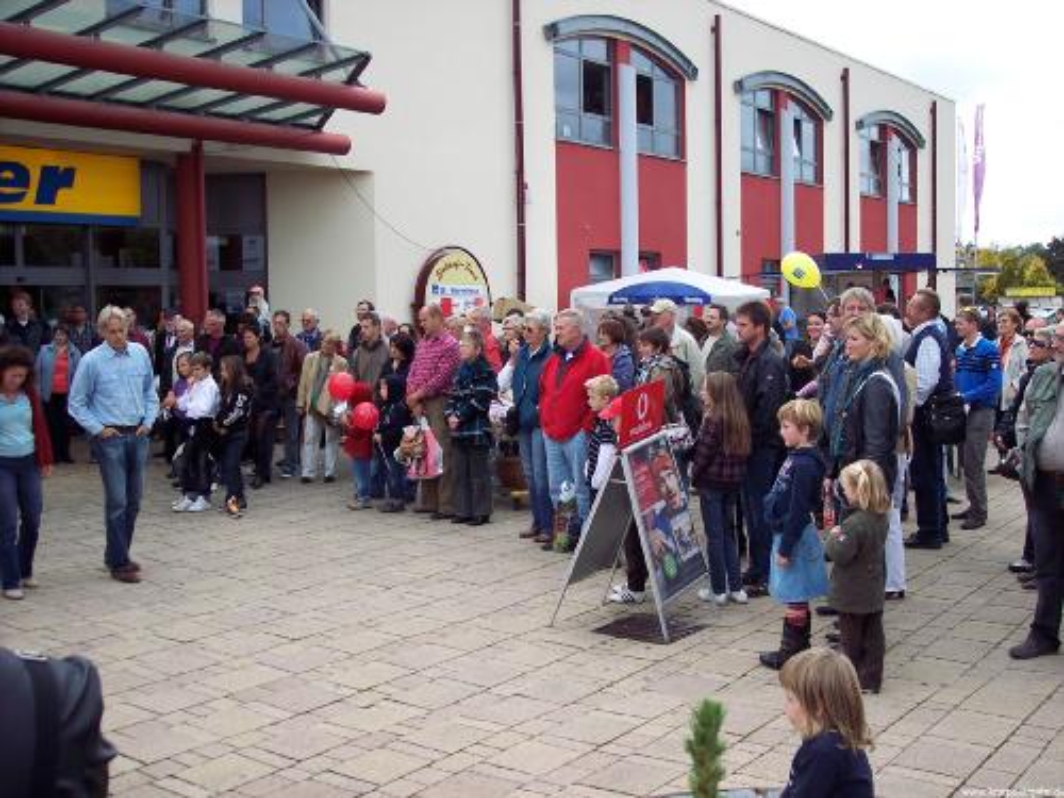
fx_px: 1199
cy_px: 399
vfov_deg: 36.8
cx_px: 532
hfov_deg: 47.9
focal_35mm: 39
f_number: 3.4
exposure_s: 1/350
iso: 100
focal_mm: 8
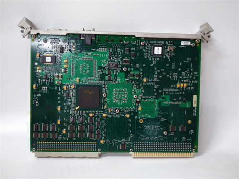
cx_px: 120
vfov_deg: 51.4
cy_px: 90
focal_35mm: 27
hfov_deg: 65.3
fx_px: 186
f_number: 2
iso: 782
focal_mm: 3.79
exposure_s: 1/33
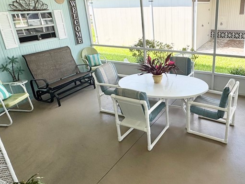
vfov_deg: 49.6
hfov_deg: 61.4
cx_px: 169
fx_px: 198
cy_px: 78
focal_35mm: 28
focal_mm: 2.22
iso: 40
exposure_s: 1/409
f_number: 2.2
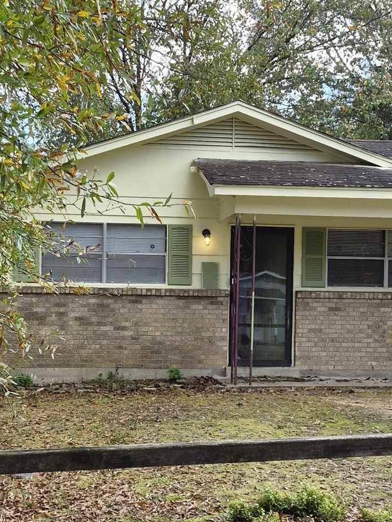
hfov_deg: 25.2
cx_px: 188
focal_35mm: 58
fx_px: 876
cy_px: 298
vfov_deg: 33.2
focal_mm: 5.4
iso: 80
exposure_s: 1/2504
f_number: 1.8
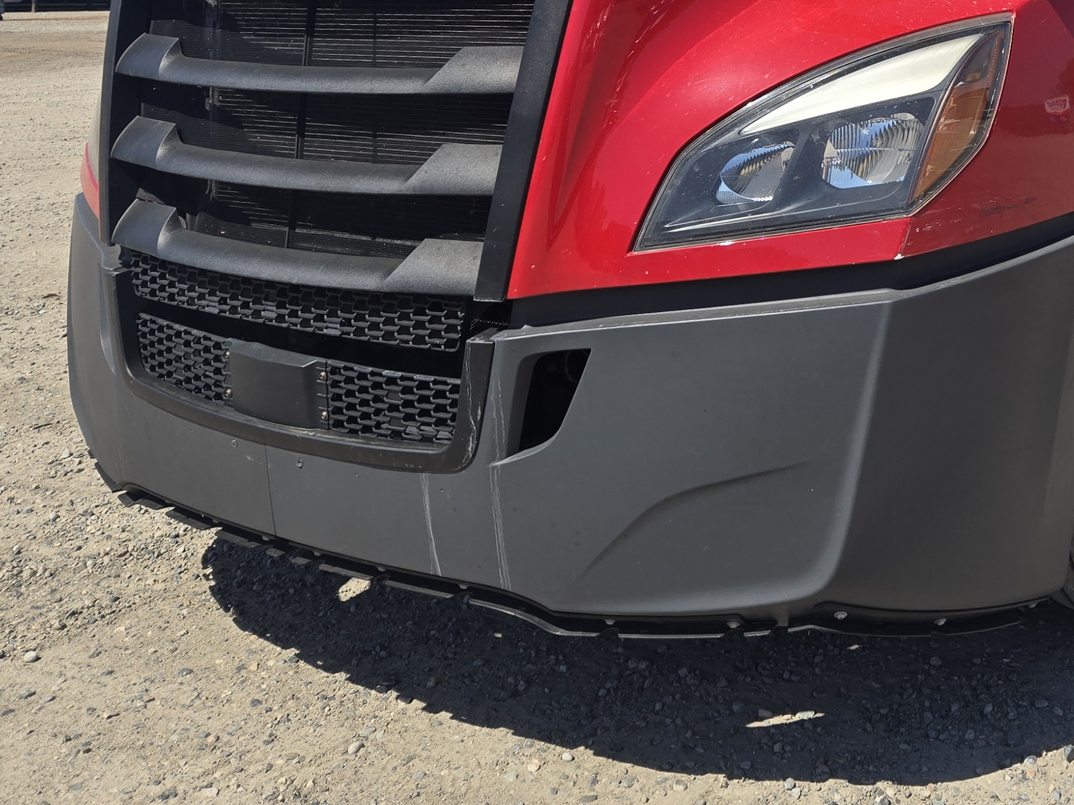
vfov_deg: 27.7
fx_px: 1520
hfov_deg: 36.9
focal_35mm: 49
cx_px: 924
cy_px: -30
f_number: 1.8
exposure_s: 1/2054
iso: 25
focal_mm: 5.4
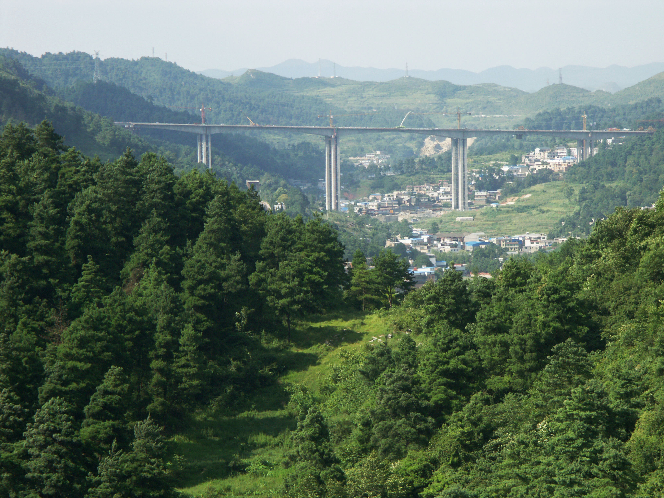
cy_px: 249
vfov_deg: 7.4
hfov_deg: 9.9
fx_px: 3836
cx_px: 332
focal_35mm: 200
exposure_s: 1/200
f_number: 7.1
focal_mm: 50.8
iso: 64
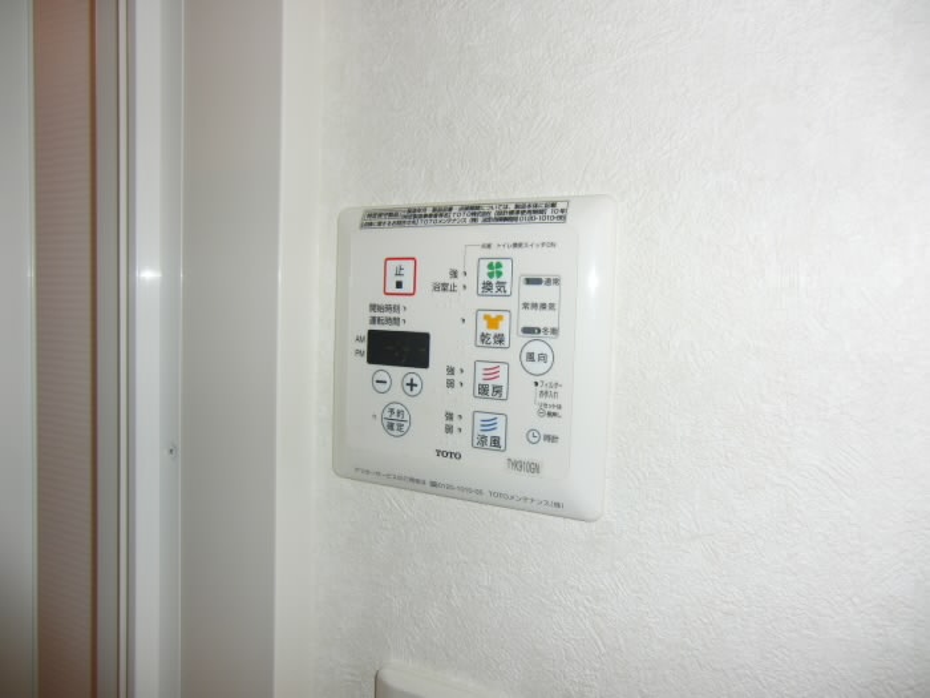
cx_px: 465
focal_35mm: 24
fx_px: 645
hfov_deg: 71.6
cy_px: 349
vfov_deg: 56.8
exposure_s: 1/50
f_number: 3.2
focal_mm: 4.3
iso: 100
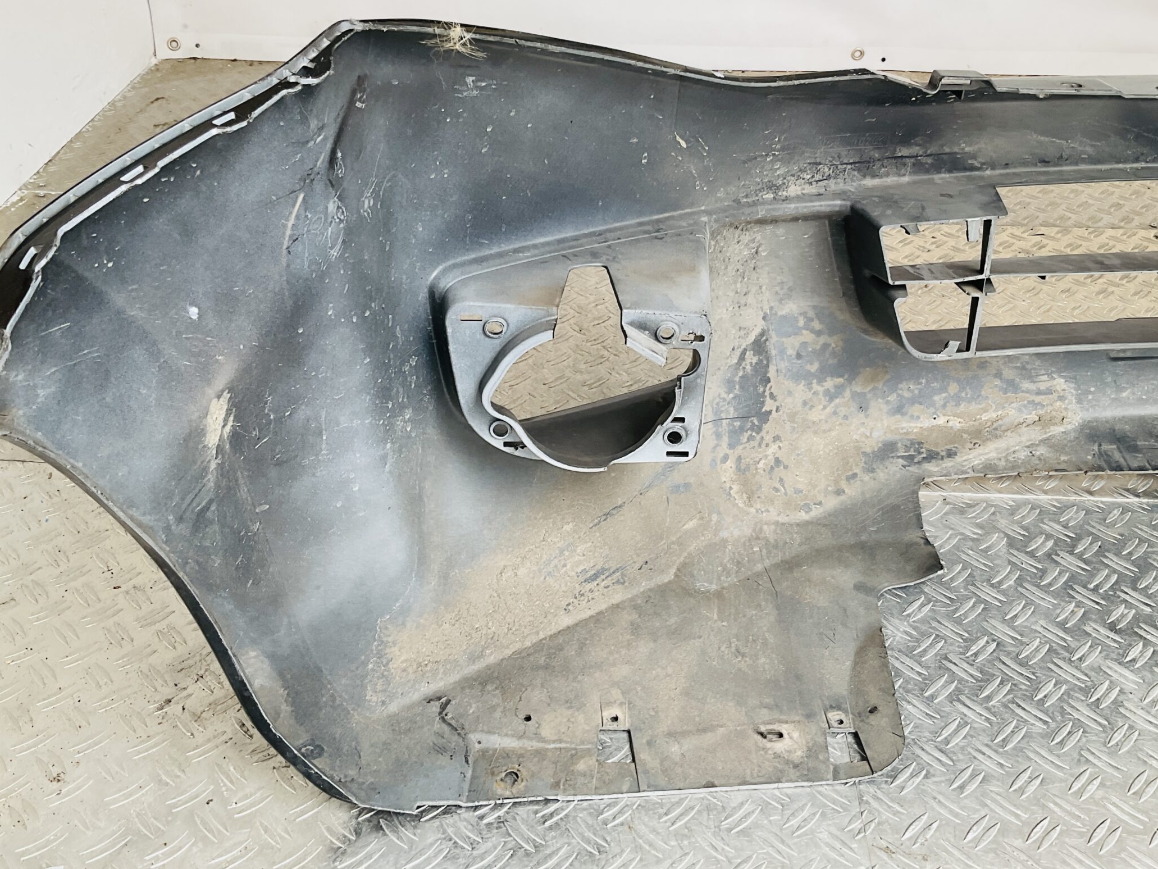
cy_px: 378
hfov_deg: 51.3
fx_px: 1204
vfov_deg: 39.6
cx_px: 612
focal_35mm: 36
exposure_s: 1/120
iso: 32
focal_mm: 3
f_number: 1.8
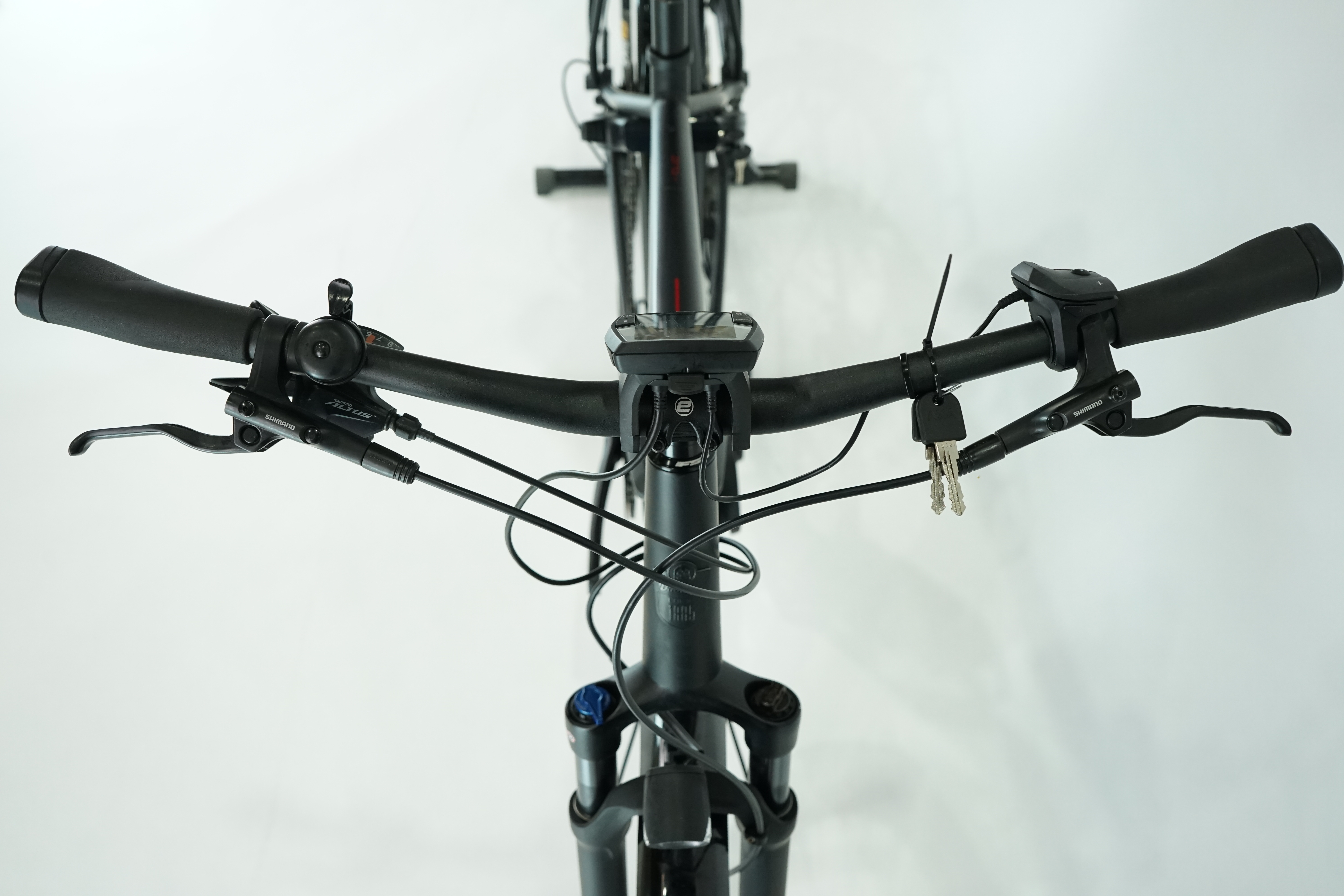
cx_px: 672
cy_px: 448
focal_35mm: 38
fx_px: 1419
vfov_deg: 35.1
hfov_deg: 50.7
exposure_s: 1/200
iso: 1600
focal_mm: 38
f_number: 5.6
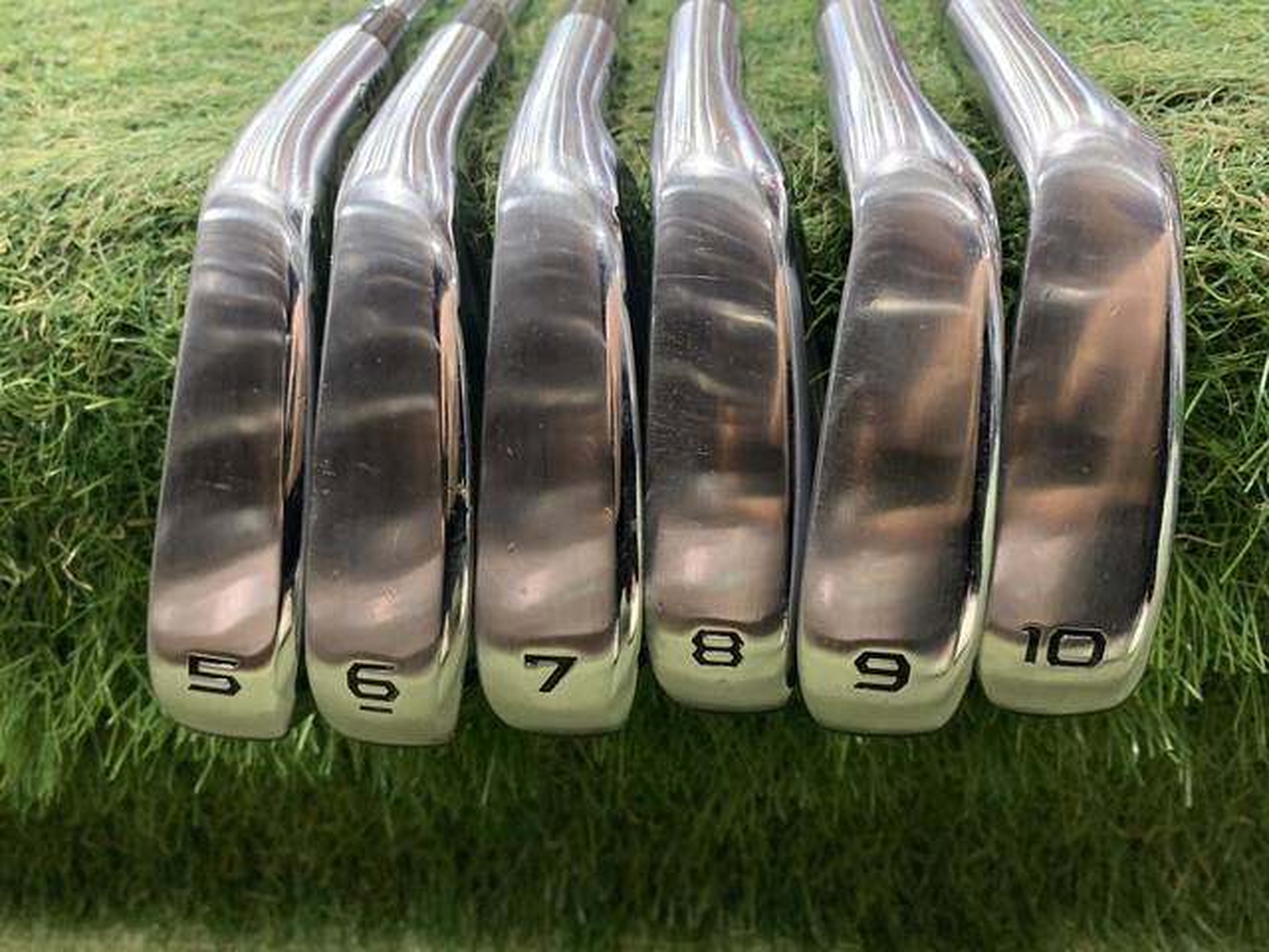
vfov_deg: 53.1
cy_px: 476
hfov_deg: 67.3
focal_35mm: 26
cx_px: 634
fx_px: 953
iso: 400
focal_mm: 4.25
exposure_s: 1/40
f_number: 1.8
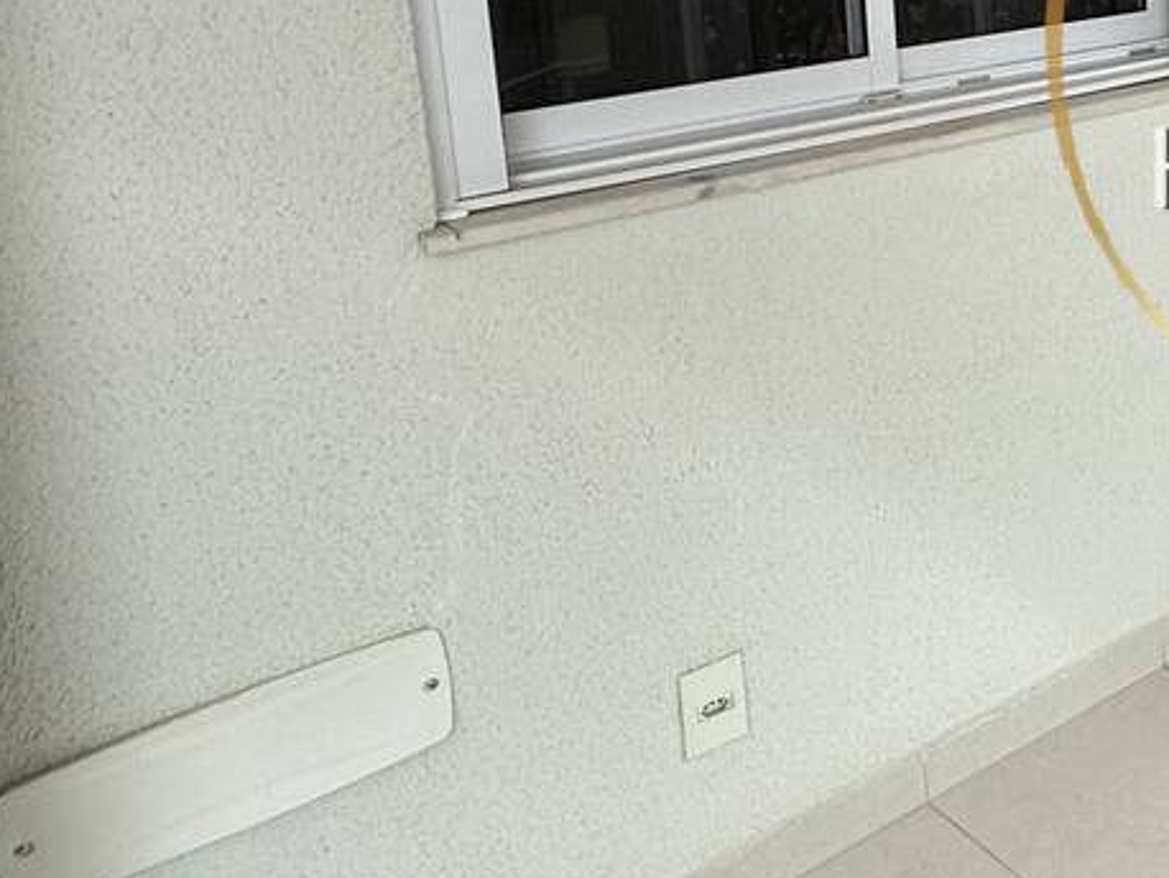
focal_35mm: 44
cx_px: 1480
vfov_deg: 31.0
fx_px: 1487
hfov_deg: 33.0
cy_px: 43
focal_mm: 2.22
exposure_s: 1/99
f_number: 2.2
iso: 50
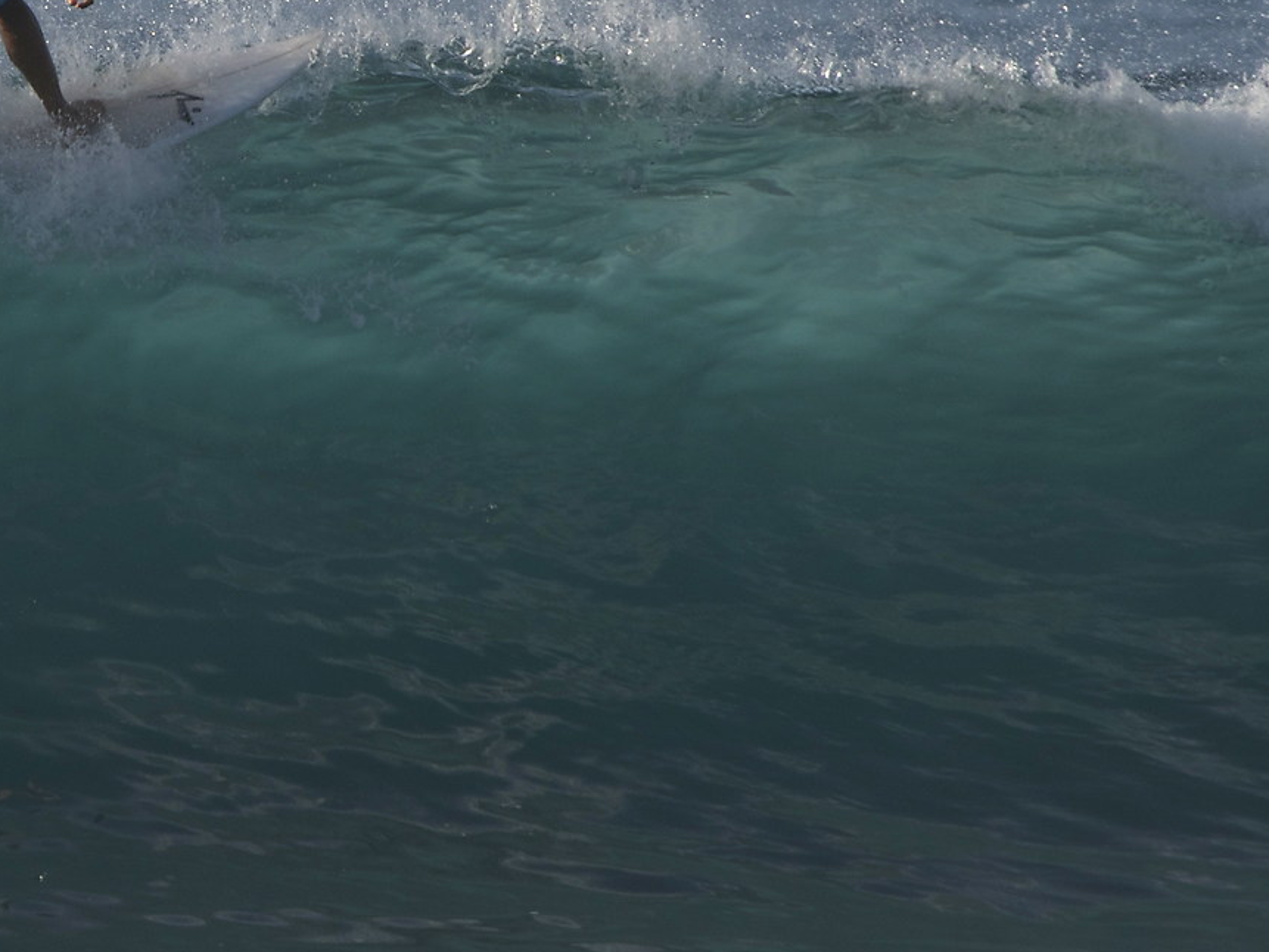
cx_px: 15
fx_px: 39708
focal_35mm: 1083
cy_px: 247
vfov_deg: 1.4
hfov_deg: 1.8
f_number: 8
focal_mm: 270
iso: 100
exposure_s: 1/1000
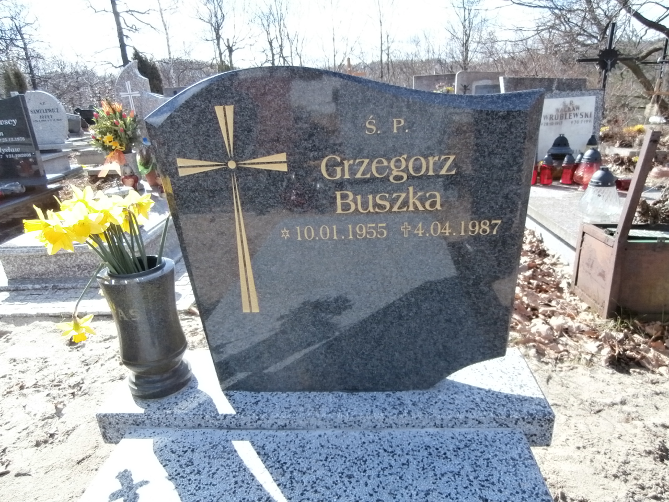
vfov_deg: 56.8
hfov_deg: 71.6
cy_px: 251
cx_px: 334
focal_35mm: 24
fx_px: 464
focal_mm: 4.2
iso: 100
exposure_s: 1/400
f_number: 3
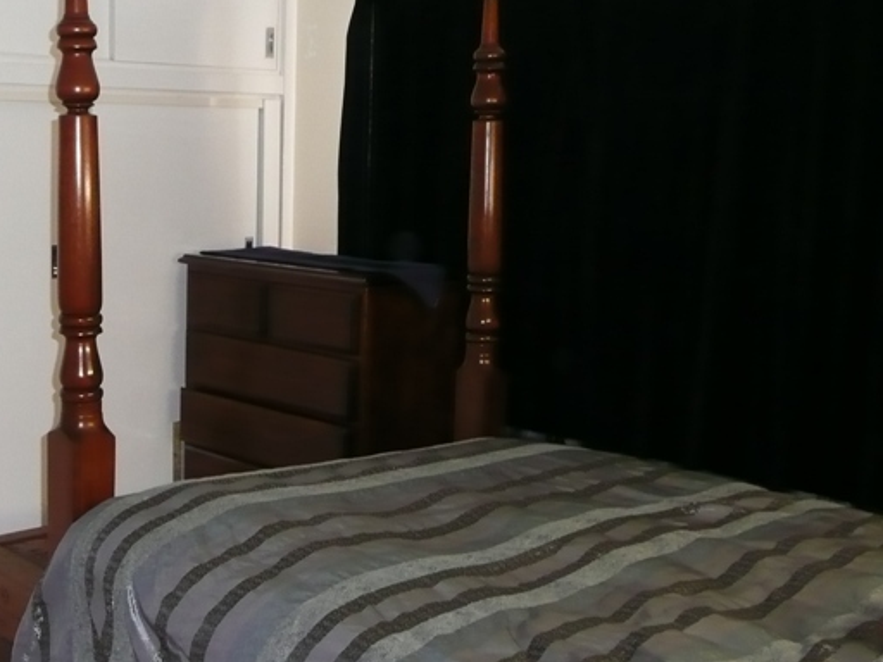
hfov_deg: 37.3
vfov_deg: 29.1
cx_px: 224
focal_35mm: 50
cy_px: 331
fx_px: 1275
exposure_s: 1/30
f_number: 3.5
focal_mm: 5.2
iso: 320
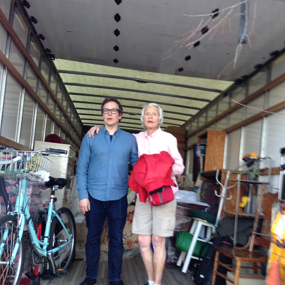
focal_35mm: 39
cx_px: 142
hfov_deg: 42.8
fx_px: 363
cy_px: 169
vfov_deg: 42.7
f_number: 2.4
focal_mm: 4.12
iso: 50
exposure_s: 1/30
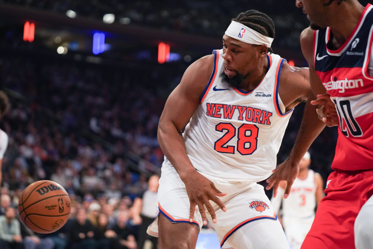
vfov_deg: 15.7
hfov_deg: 23.4
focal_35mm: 87
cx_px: 186
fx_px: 901
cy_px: 124
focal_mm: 87
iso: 3200
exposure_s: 1/1600
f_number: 2.8
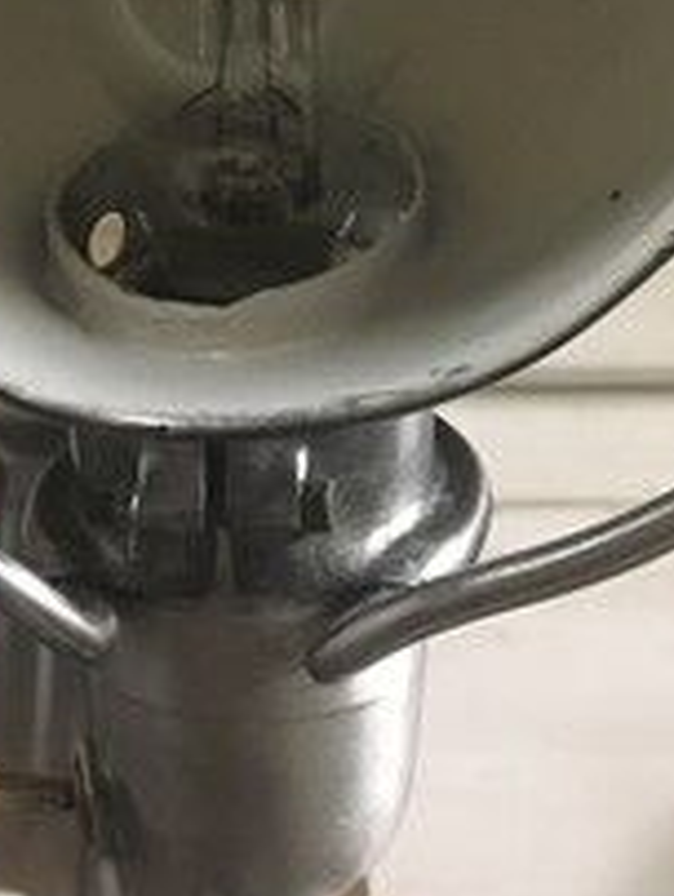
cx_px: 293
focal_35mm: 86
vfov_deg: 20.6
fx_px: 2228
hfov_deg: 17.2
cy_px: -288
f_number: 2.2
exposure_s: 1/20
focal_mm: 4.15
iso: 200
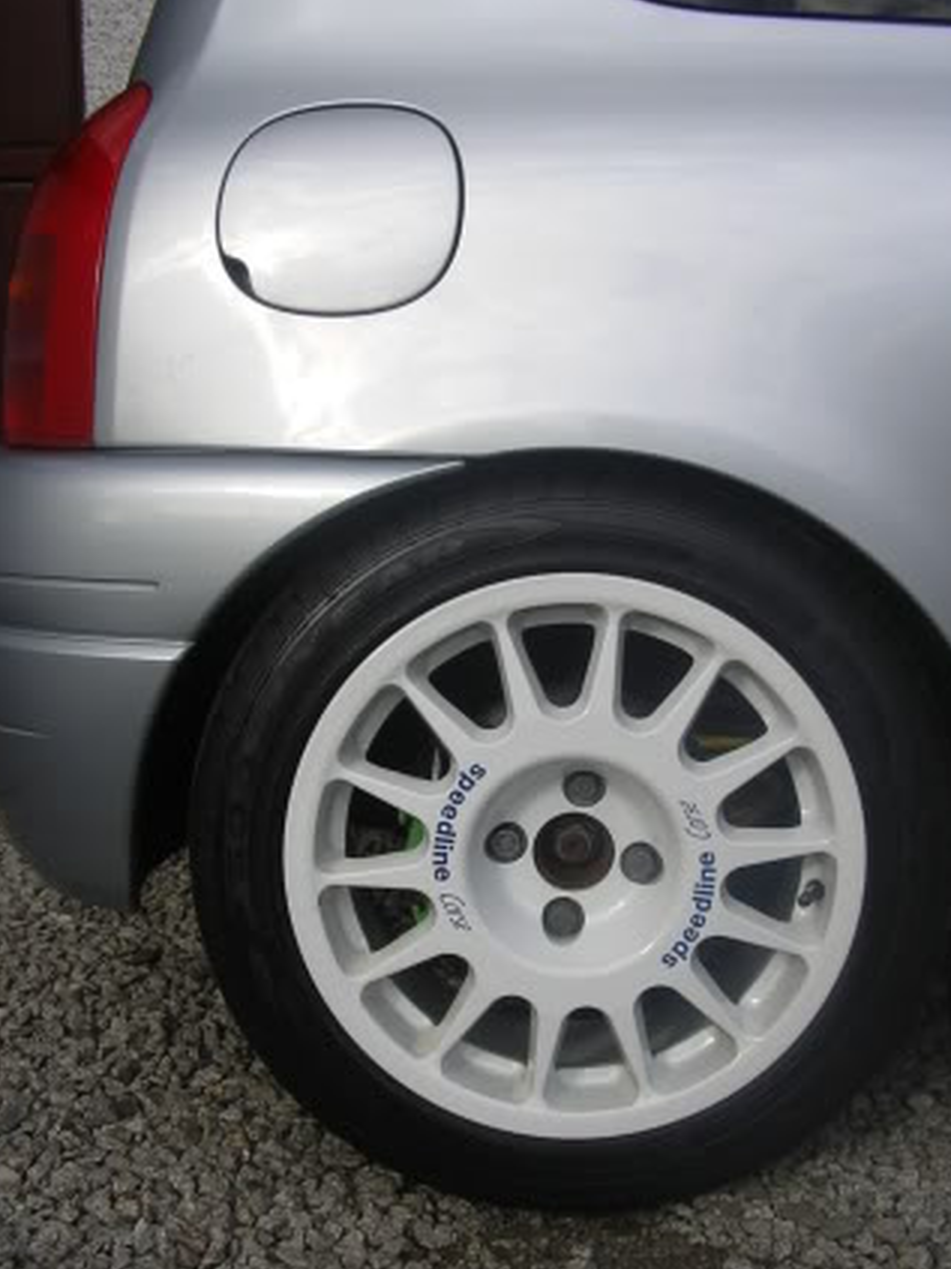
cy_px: 666
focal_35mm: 46
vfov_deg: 41.2
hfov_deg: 31.5
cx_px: 513
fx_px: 1686
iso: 50
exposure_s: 1/800
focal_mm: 5.8
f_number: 2.9
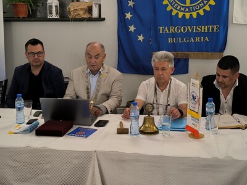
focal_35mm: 46
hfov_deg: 41.2
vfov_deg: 31.5
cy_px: 92
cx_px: 124
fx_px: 328
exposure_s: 1/20
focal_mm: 6.14
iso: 1250
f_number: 1.65
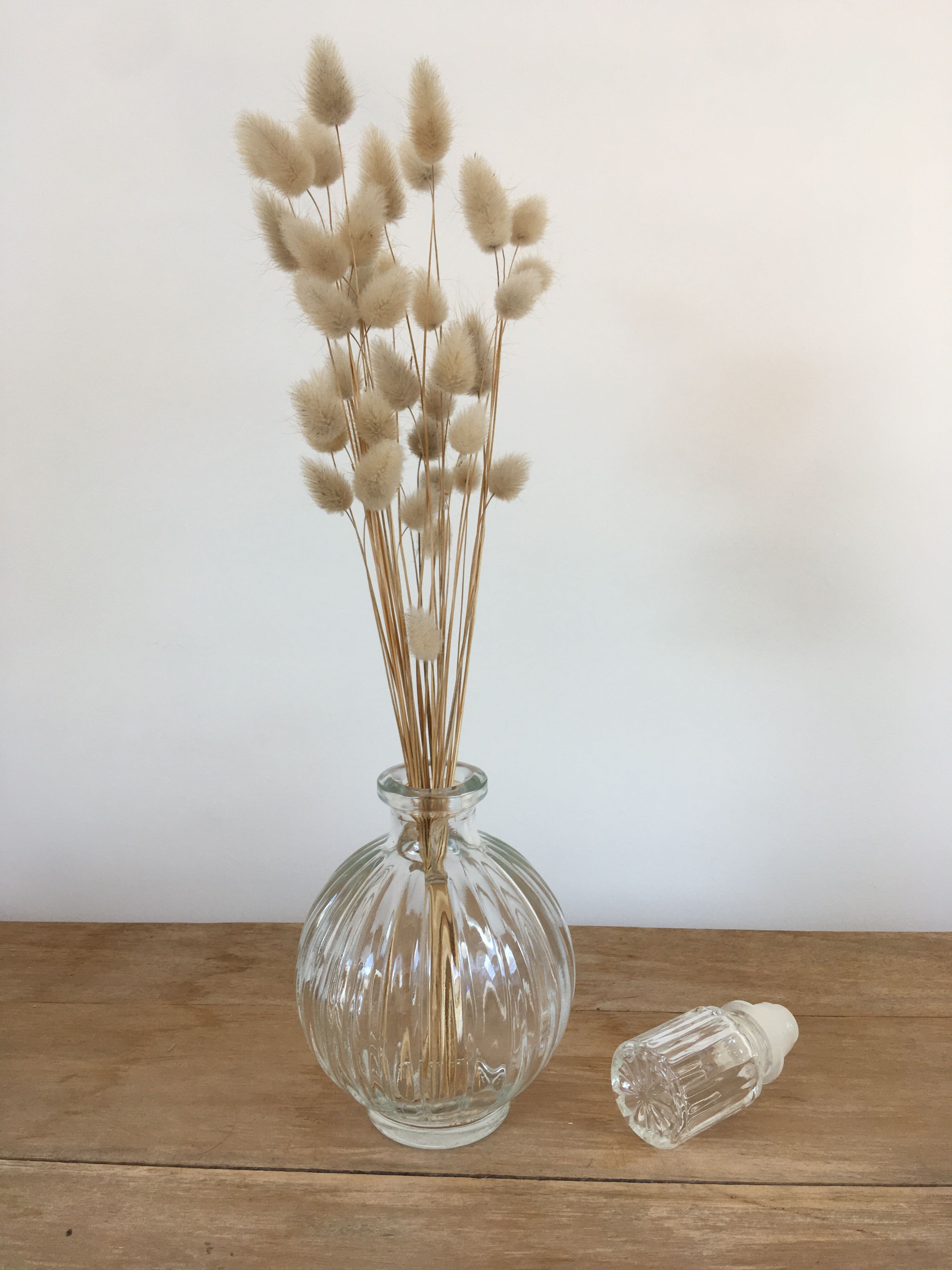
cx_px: 476
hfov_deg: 48.2
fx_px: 1063
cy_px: 635
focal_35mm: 29
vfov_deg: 61.7
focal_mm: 4.15
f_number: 2.2
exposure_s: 1/100
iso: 40
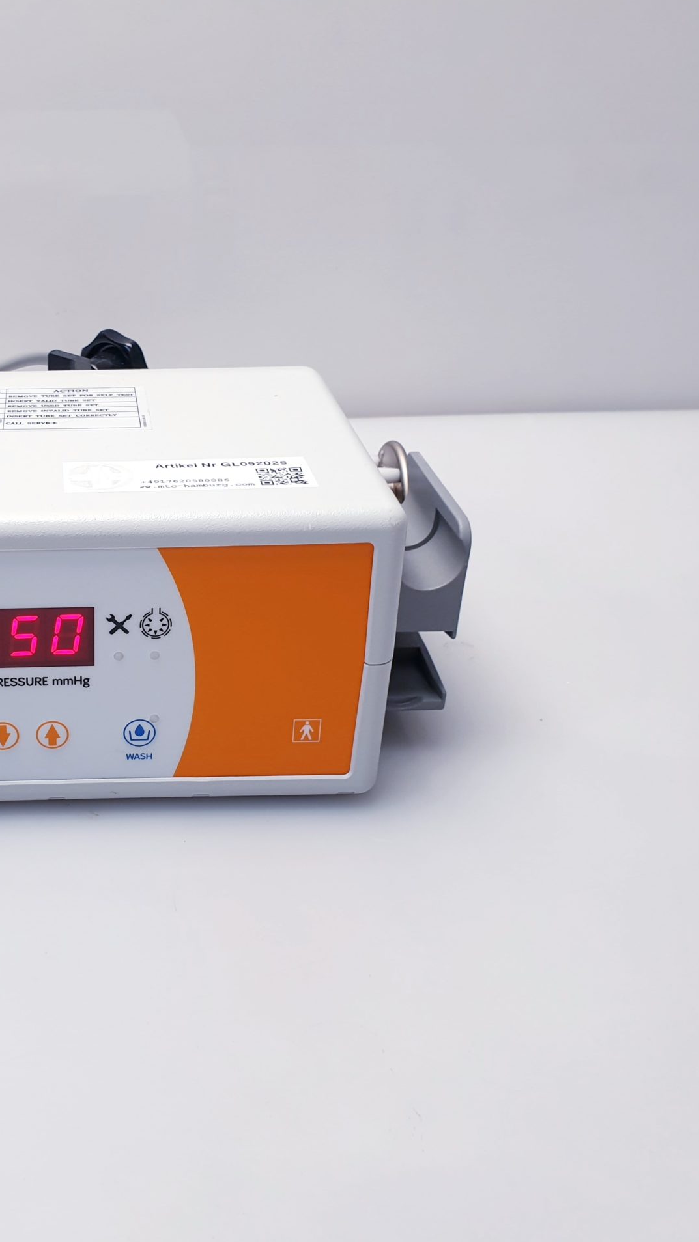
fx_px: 1252
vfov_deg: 52.8
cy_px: 619
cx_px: 67
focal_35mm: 38
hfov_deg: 29.8
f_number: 2.4
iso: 64
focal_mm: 4.3
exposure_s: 1/50
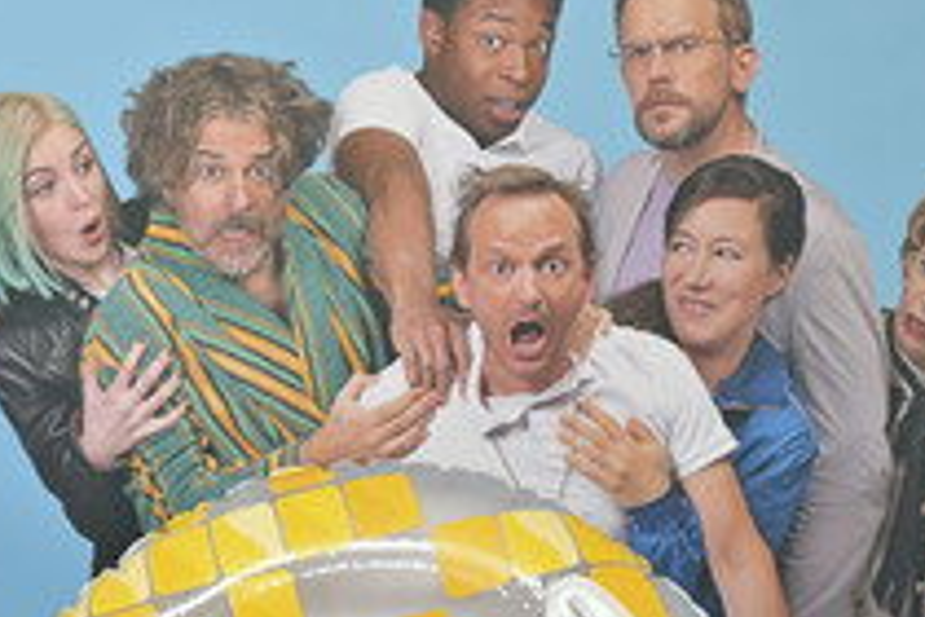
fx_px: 3032
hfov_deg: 17.0
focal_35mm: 118
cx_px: 11
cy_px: 577
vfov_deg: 11.5
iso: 160
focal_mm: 55
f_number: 4
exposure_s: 1/100
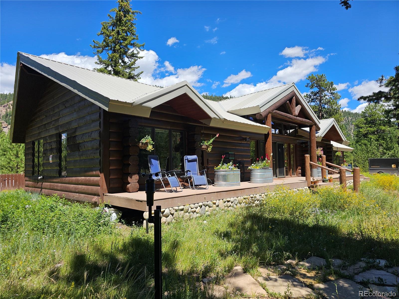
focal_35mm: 23
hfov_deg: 73.9
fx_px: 265
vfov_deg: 58.9
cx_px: 200
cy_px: 150
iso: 10
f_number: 1.7
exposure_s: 1/554
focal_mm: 6.3
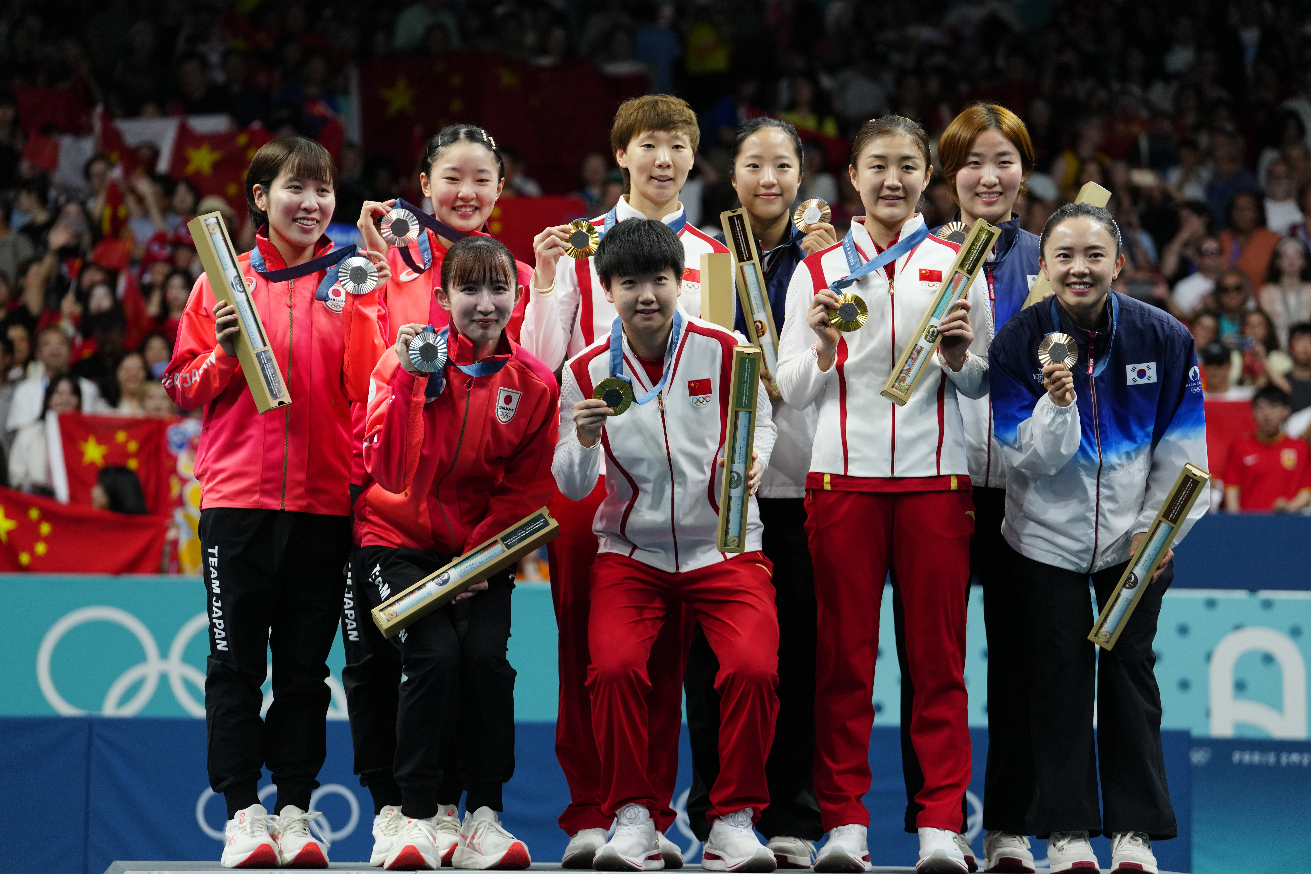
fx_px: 5535
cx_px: 656
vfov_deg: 9.0
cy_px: 437
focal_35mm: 152
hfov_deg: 13.5
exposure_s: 1/640
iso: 1600
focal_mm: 152
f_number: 4.5
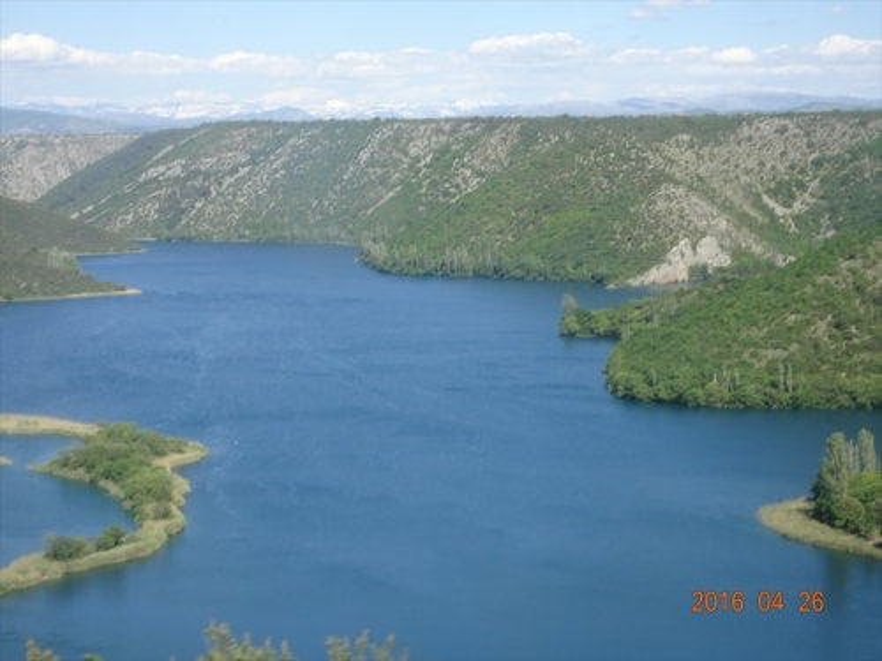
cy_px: 330
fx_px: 1911
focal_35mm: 75
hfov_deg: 26.0
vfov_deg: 19.6
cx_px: 441
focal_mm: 12.87
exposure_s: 1/160
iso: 80
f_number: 5
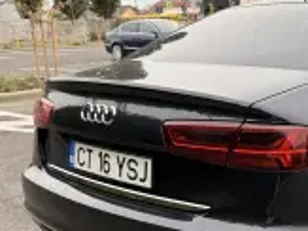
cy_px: 151
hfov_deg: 33.6
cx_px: 297
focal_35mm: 53
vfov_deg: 27.3
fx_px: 471
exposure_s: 1/467
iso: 100
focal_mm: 6.76
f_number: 1.78
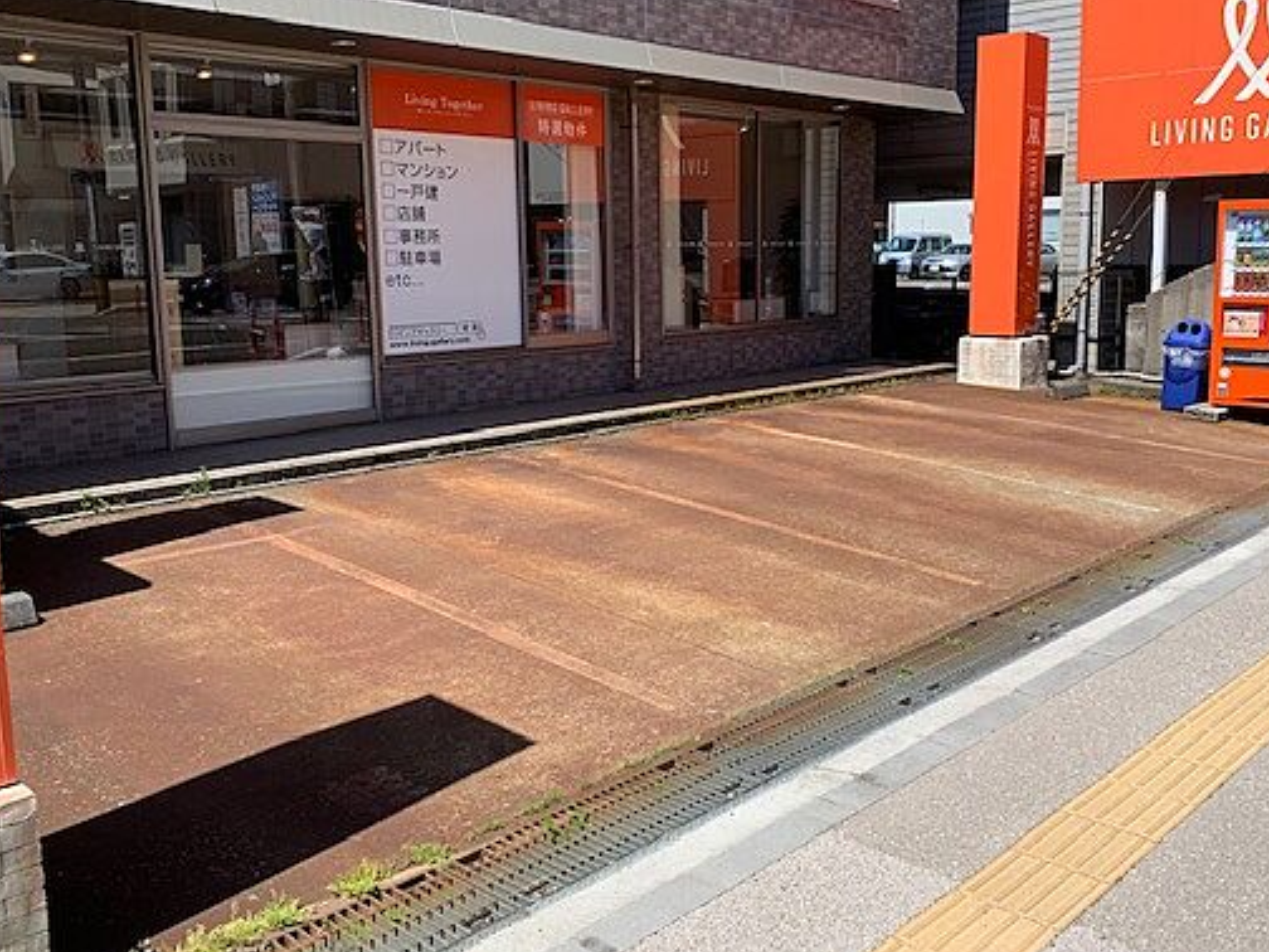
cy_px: 426
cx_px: 695
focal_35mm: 33
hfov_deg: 55.3
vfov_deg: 42.9
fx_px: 1210
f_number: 1.8
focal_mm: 4.25
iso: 25
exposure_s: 1/1953
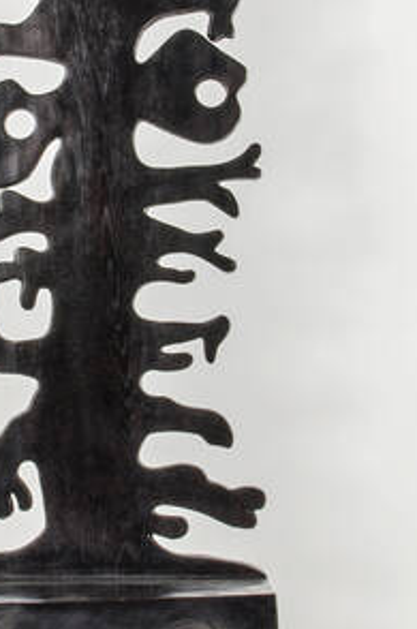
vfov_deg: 10.6
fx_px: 3380
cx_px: 90
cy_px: 322
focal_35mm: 194
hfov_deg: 7.1
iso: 125
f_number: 20
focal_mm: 35
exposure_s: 1/200
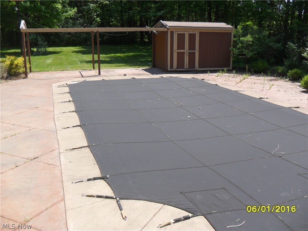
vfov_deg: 40.7
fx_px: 311
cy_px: 116
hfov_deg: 52.6
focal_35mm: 35
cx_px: 154
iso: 80
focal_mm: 6.3
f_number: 3
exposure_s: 1/750
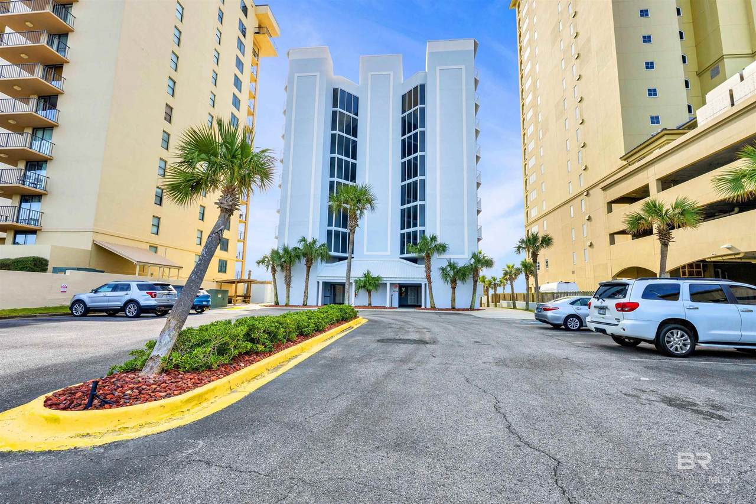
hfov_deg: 98.5
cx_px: 378
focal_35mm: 16
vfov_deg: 75.5
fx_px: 325
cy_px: 252
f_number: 11
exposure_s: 1/320
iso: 500
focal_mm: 15.5
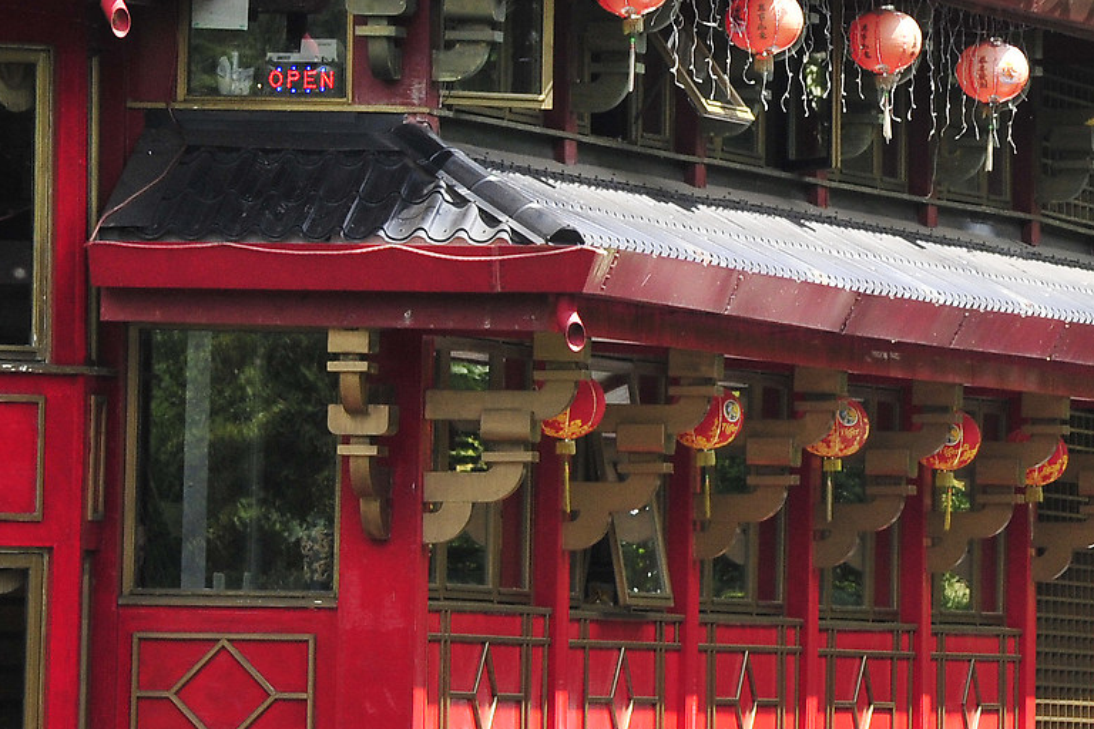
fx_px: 17077
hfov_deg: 3.7
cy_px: 337
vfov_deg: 2.4
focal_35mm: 562
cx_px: 852
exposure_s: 1/800
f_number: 10
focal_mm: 180
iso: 1000
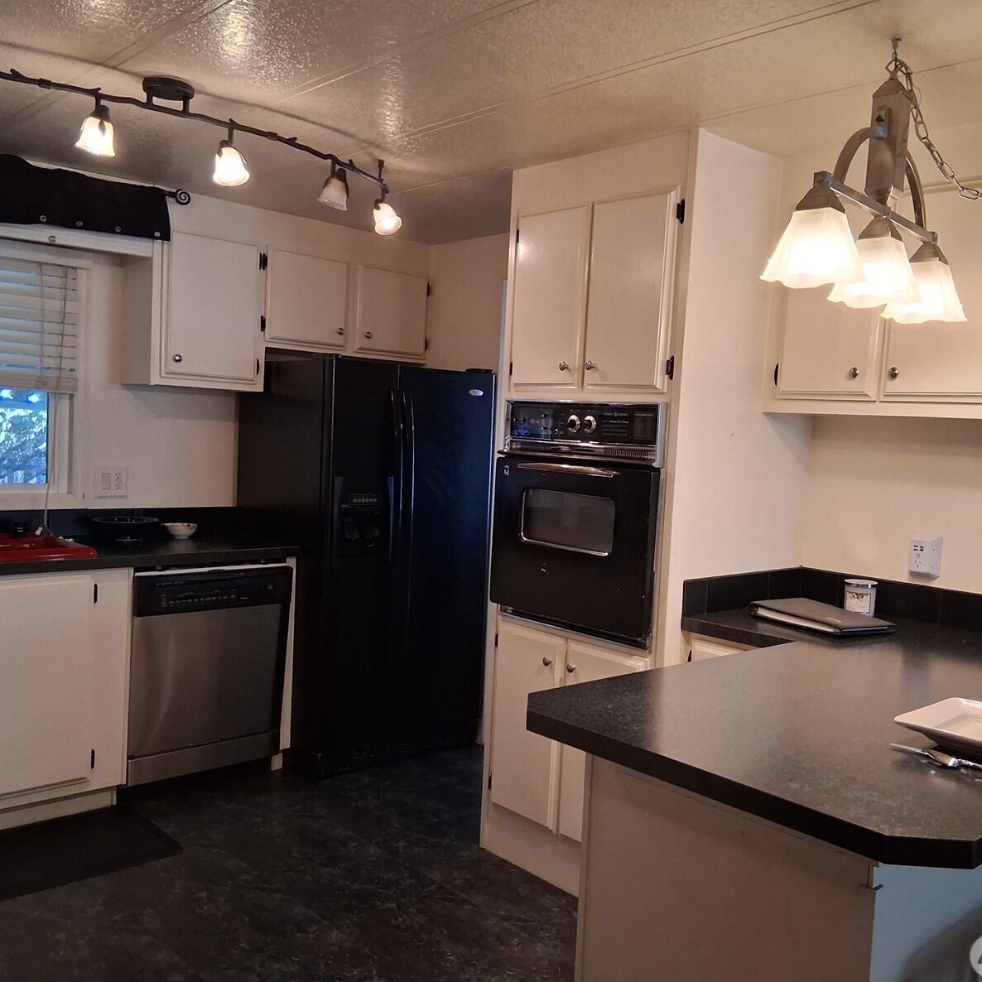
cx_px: 522
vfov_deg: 52.5
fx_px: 995
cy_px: 493
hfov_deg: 52.5
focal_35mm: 31
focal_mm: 3.98
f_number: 1.8
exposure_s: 1/120
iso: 400
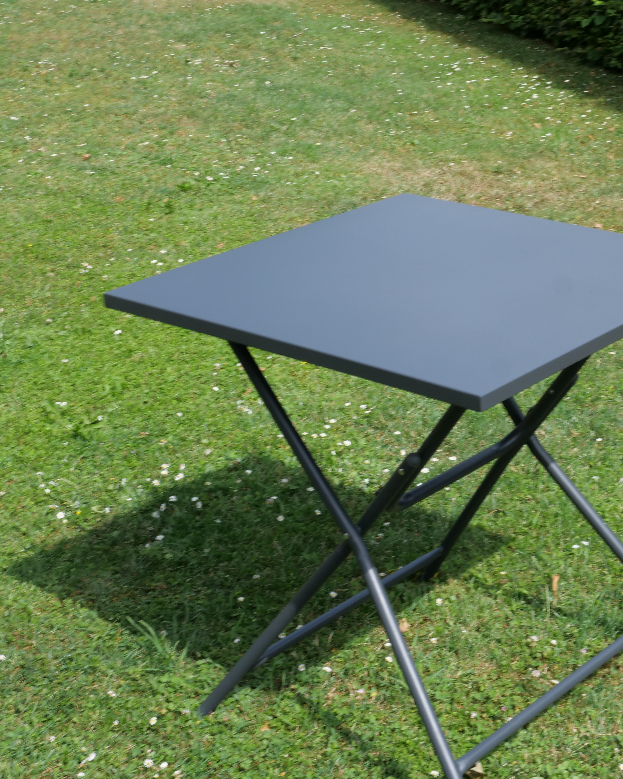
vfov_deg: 26.1
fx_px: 1683
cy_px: 390
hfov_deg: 20.8
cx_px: 473
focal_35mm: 73
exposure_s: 1/80
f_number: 16
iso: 200
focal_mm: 28
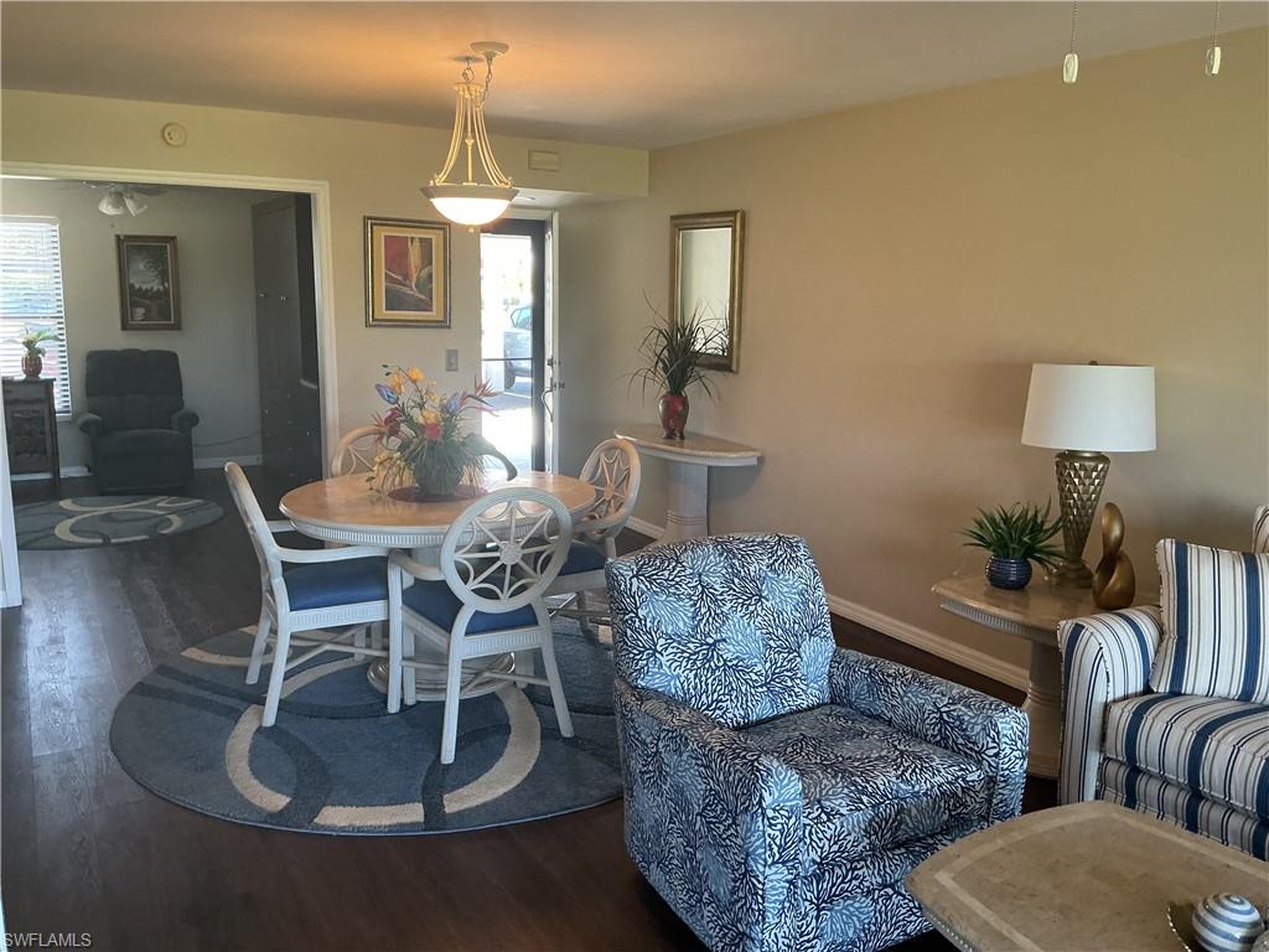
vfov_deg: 48.2
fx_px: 1063
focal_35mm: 29
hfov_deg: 61.7
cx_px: 634
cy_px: 476
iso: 125
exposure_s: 1/60
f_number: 1.8
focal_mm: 3
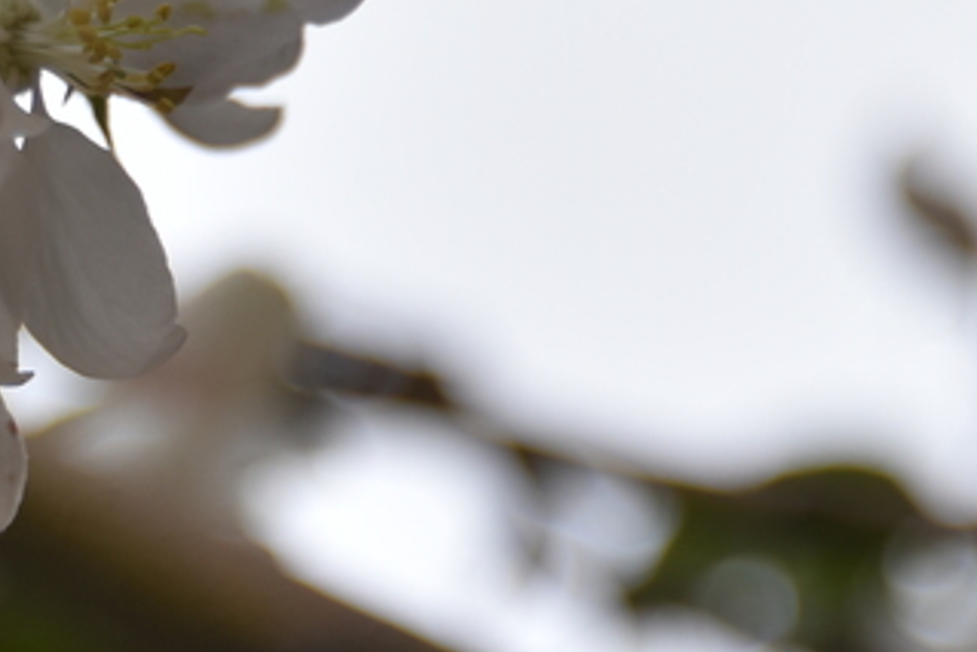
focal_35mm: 1203
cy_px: -95
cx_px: -337
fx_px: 32661
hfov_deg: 1.7
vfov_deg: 1.1
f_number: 5.6
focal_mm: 300
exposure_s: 1/640
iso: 280
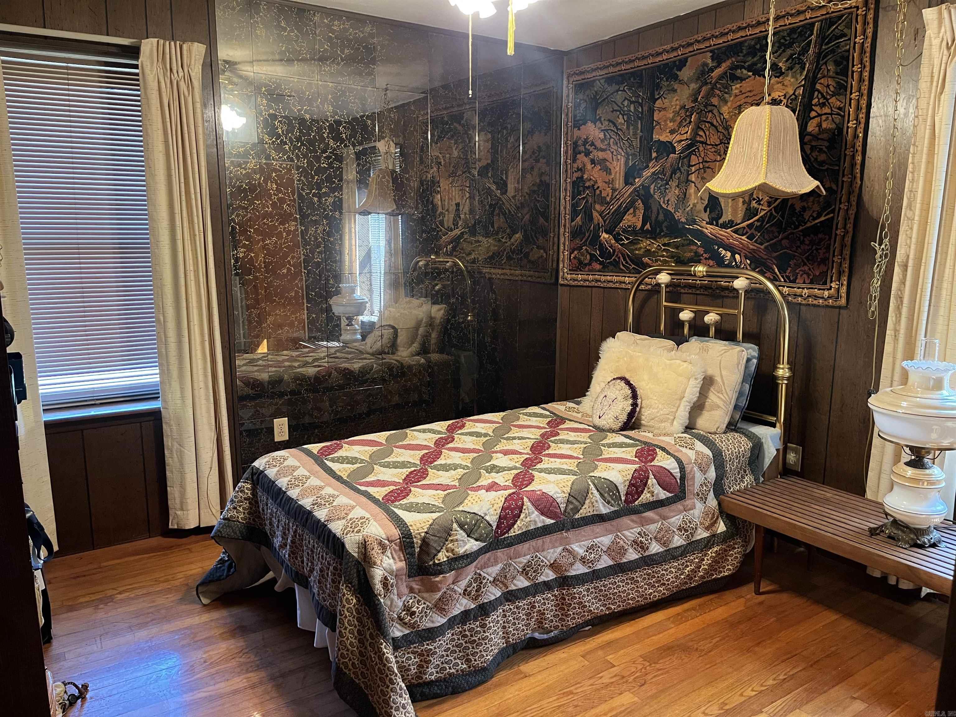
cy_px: 358
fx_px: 718
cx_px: 478
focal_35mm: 26
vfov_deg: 53.1
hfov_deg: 67.3
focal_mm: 5.1
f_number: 1.6
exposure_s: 1/60
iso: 400
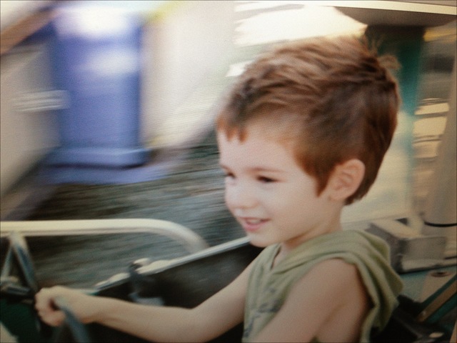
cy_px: 172
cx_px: 228
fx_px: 436
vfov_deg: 42.9
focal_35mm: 33
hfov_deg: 55.4
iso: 64
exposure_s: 1/20
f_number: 2.4
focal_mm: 4.13
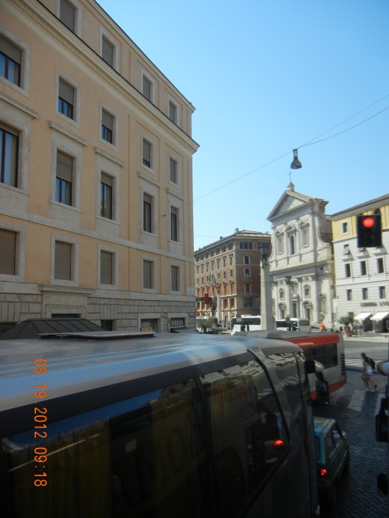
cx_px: 194
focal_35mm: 30
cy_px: 259
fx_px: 450
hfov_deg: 46.8
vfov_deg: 60.0
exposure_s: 1/312
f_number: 7
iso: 160
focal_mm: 5.4
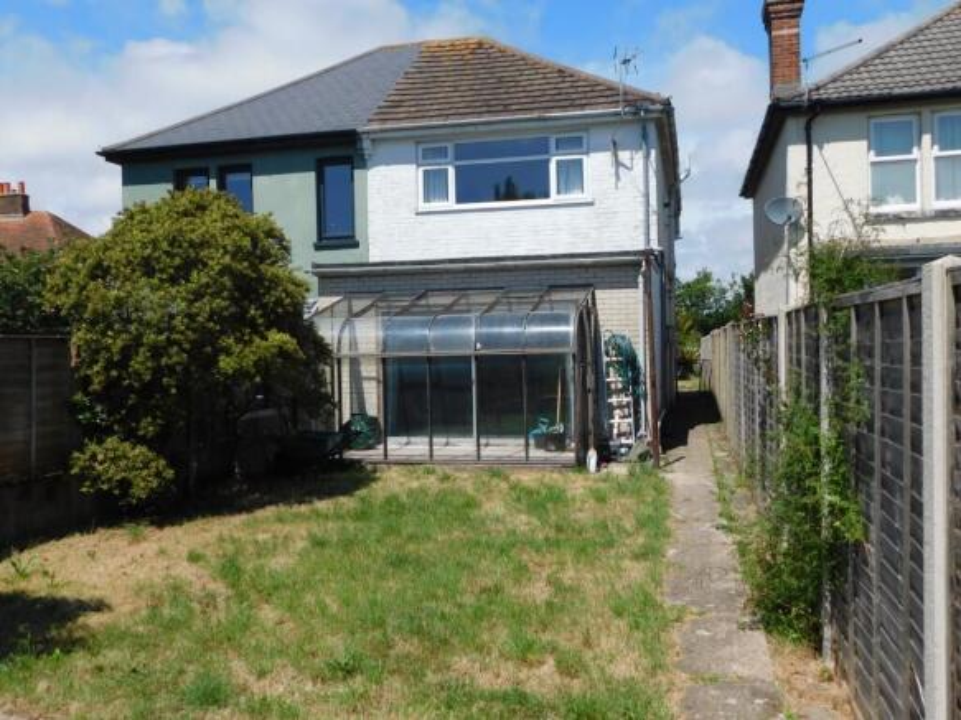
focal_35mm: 30
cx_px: 480
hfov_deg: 60.0
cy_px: 360
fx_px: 833
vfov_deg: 46.8
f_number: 6.4
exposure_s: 1/500
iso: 125
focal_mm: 5.3
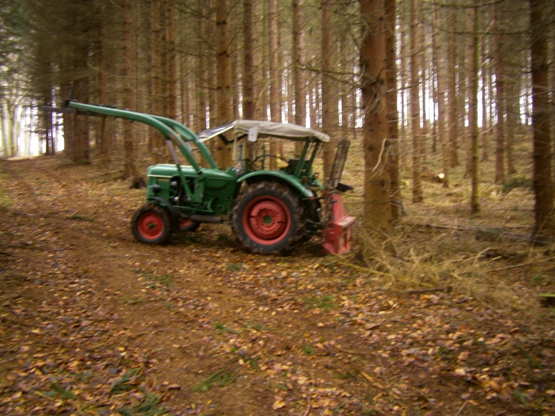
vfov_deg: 39.7
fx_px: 577
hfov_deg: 51.4
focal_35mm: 36
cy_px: 208
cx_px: 278
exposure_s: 1/3
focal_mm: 6.4
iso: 125
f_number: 3.1
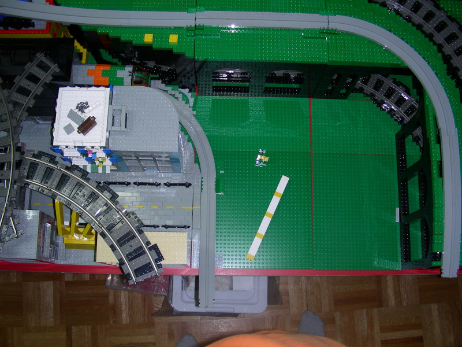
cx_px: 231
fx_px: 507
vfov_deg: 37.7
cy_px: 174
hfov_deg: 49.0
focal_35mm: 38
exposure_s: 1/60.1
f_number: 3.5
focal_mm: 6.3
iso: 50
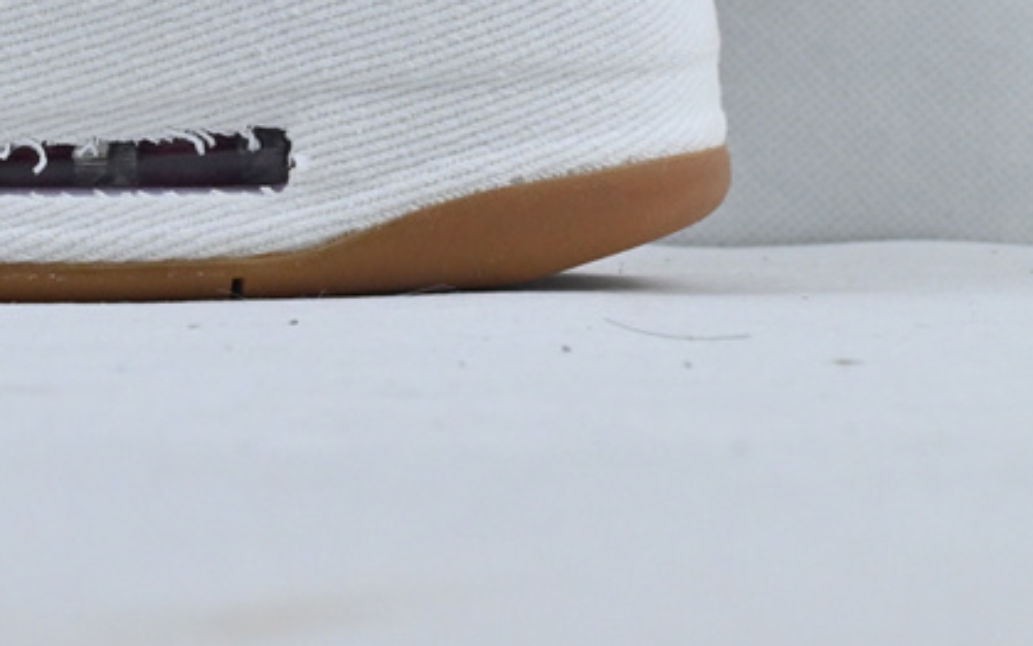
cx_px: -412
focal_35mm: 144
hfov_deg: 13.8
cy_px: -210
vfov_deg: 8.9
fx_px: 4067
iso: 1000
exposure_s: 1/200
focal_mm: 33
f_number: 10
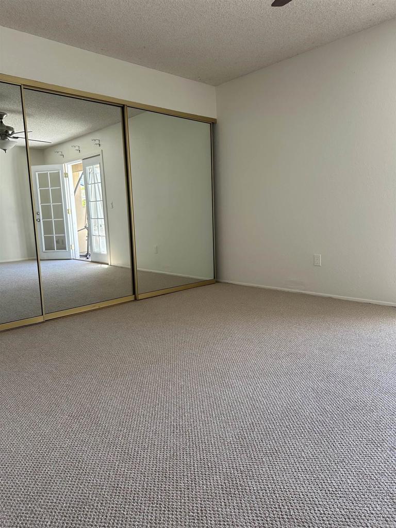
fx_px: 366
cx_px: 198
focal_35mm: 24
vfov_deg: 71.6
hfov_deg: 56.8
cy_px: 264
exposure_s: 1/129
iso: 100
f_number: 1.78
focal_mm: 6.86
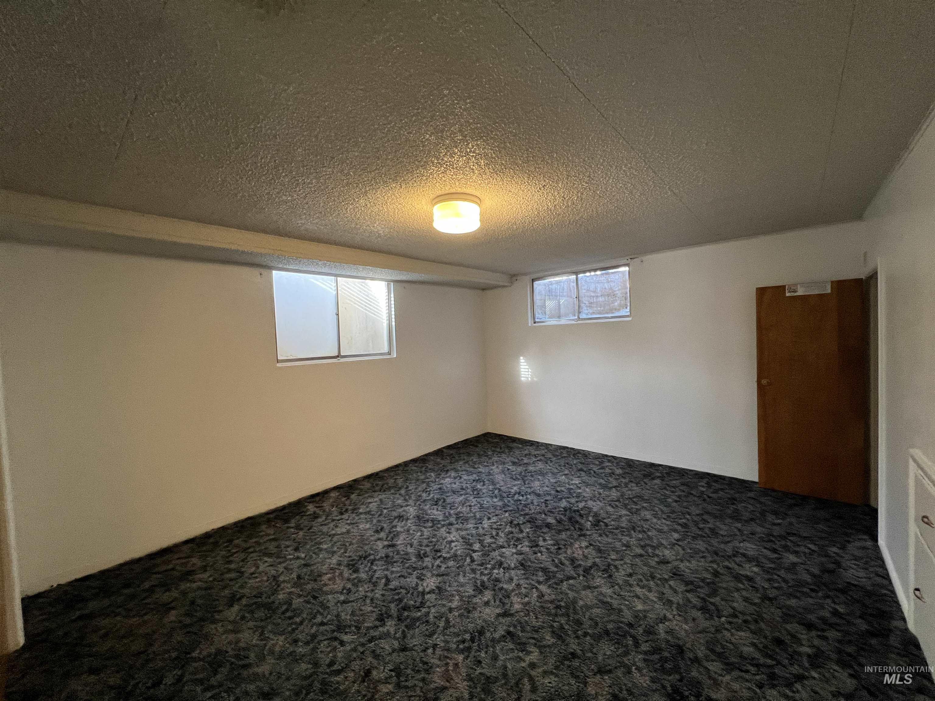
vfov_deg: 89.9
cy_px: 350
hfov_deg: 106.2
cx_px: 468
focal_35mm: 13
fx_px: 351
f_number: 1.8
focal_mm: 1.57
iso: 320
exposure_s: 1/60
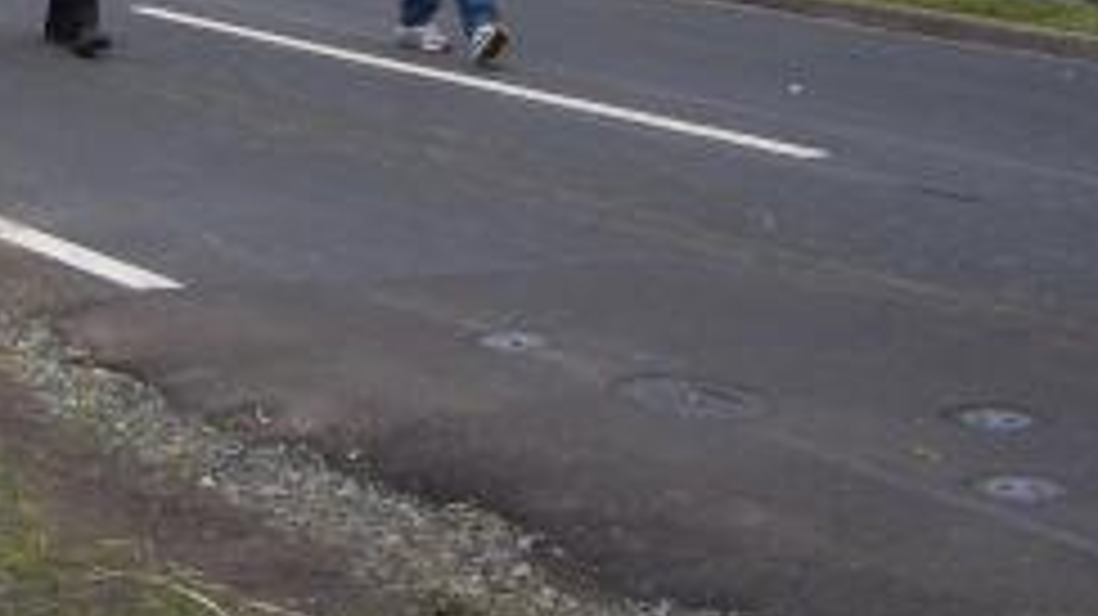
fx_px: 2910
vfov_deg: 11.6
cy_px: -301
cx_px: -122
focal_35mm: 100
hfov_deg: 20.3
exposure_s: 1/800
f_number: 4.3
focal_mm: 5.8
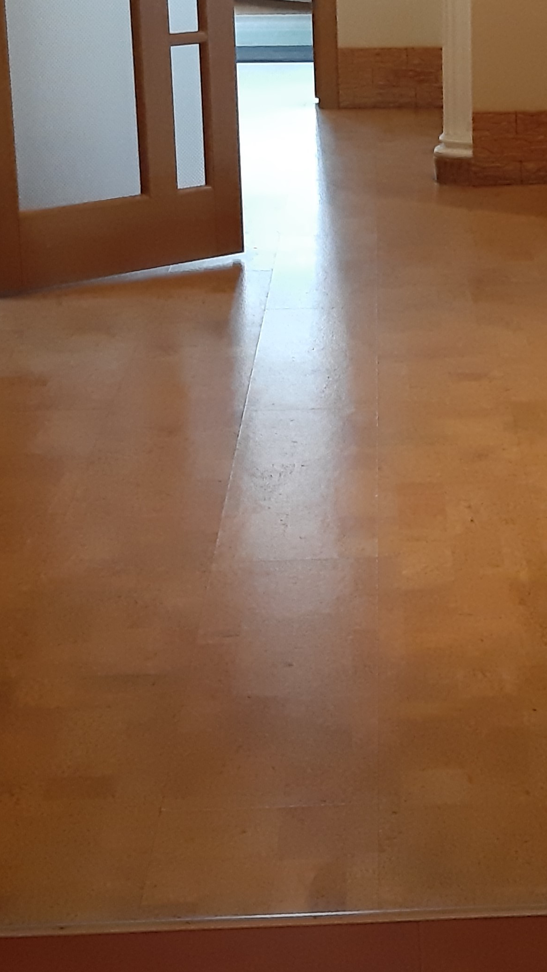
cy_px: 291
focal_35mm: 80
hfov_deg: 14.9
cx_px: 489
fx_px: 2064
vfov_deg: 26.3
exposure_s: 1/33
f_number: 1.7
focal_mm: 3.93
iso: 400
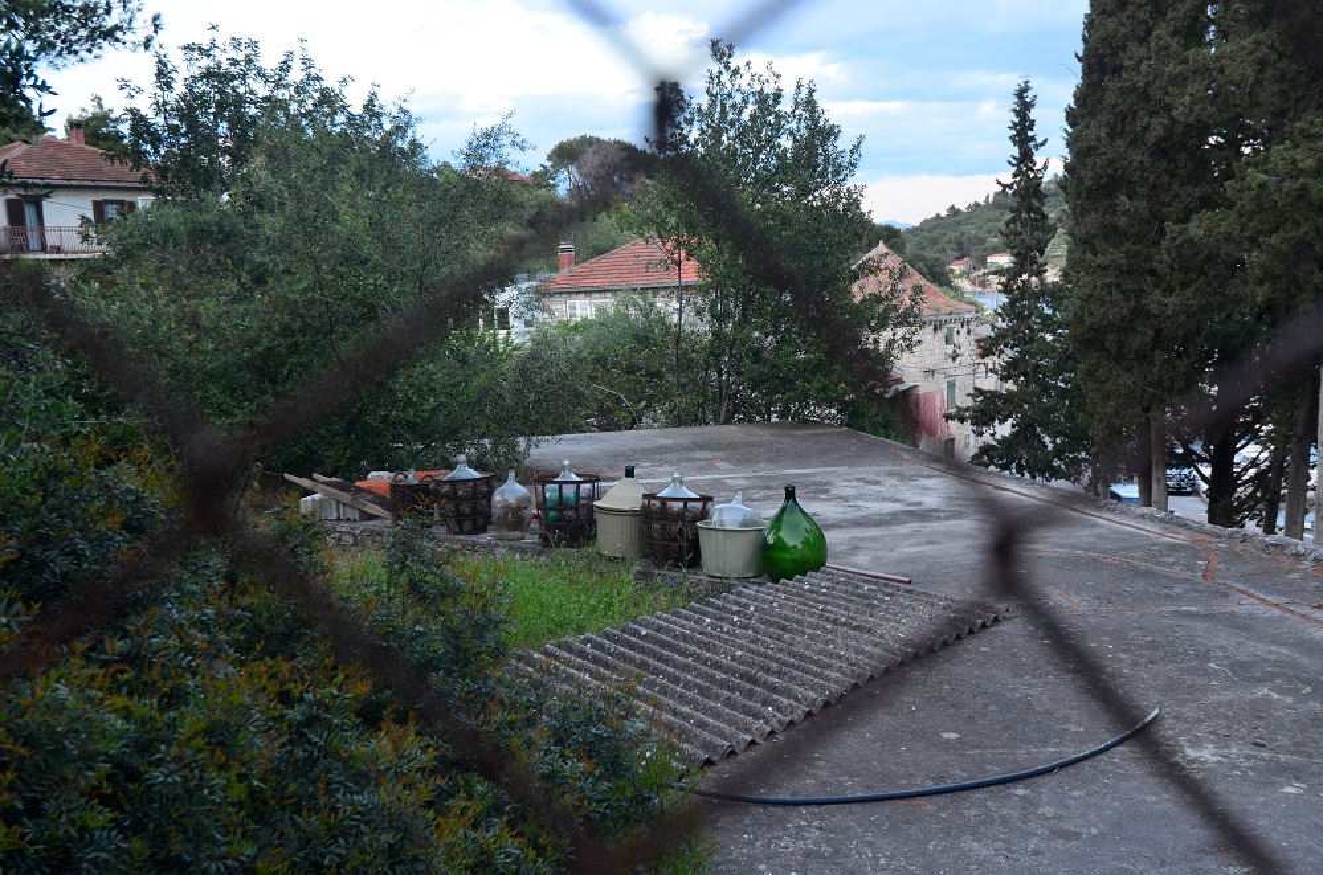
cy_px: 438
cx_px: 662
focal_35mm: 36
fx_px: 1320
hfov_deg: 53.2
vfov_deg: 36.7
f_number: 5.6
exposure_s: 1/30
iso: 500
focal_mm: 24
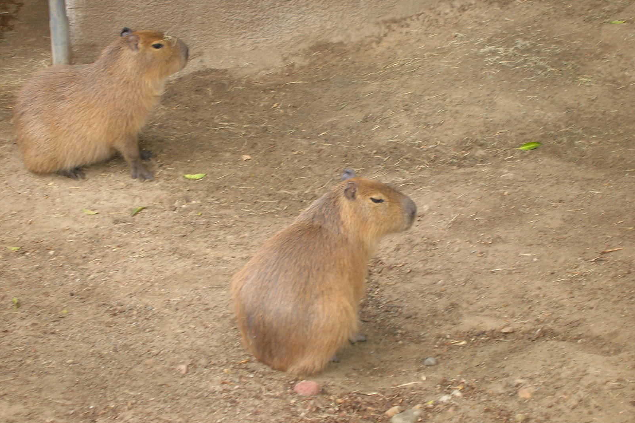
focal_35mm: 98
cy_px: 198
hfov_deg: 20.8
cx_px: 317
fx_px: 1728
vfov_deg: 14.0
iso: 55
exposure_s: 1/30
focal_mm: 15.7
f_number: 4.7
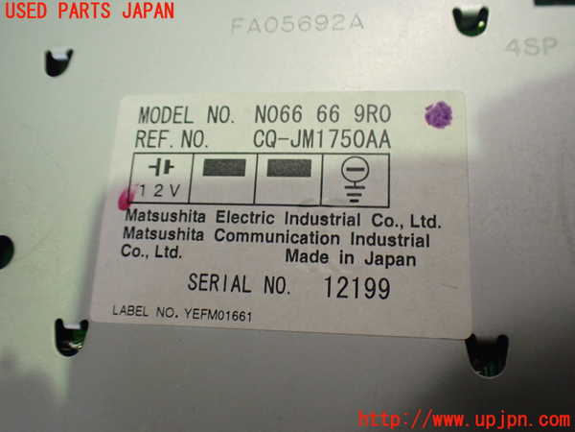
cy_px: 216
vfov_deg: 46.8
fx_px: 498
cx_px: 288
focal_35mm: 30
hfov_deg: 60.0
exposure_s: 1/80
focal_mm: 5.4
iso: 800
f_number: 2.3
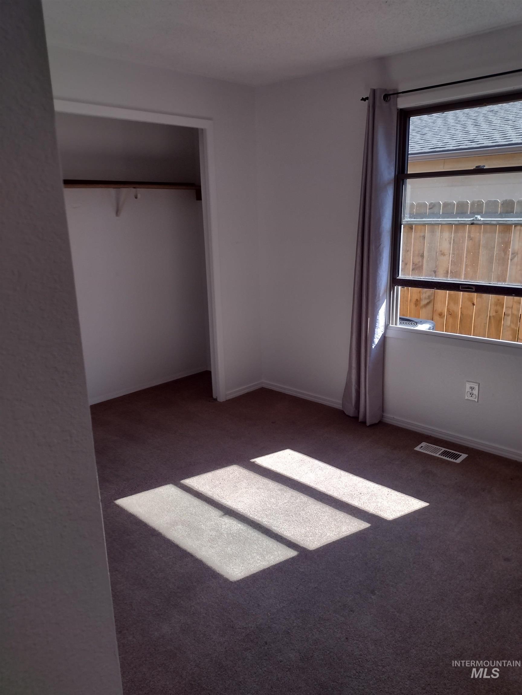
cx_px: 261
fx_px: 543
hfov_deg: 51.4
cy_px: 348
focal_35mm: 27
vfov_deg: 65.3
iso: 100
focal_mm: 4.71
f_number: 1.7
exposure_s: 1/421
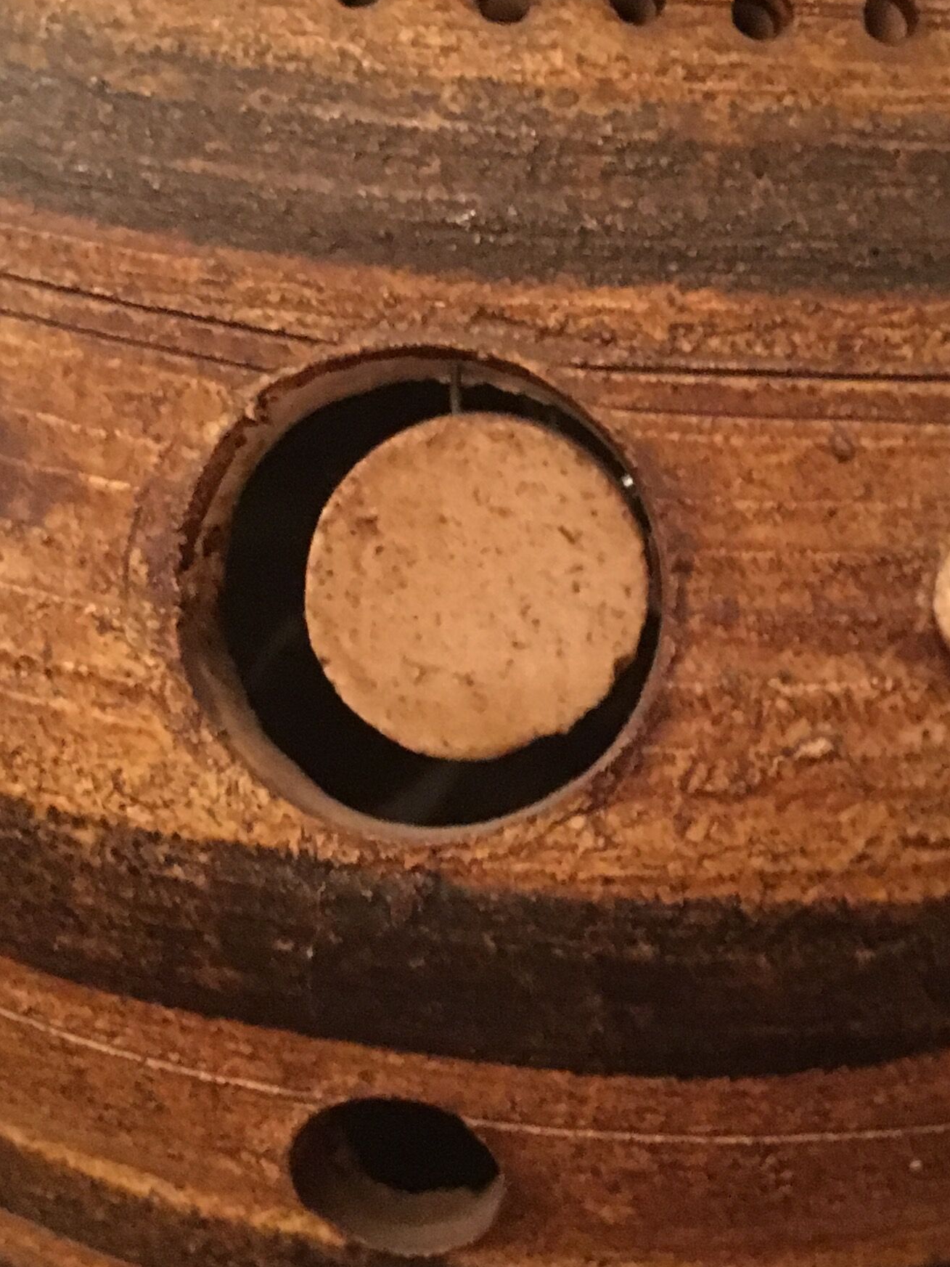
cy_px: 618
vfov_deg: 29.0
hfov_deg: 21.8
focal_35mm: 67
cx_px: 679
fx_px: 2451
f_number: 2.2
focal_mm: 4.15
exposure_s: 1/17
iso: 320
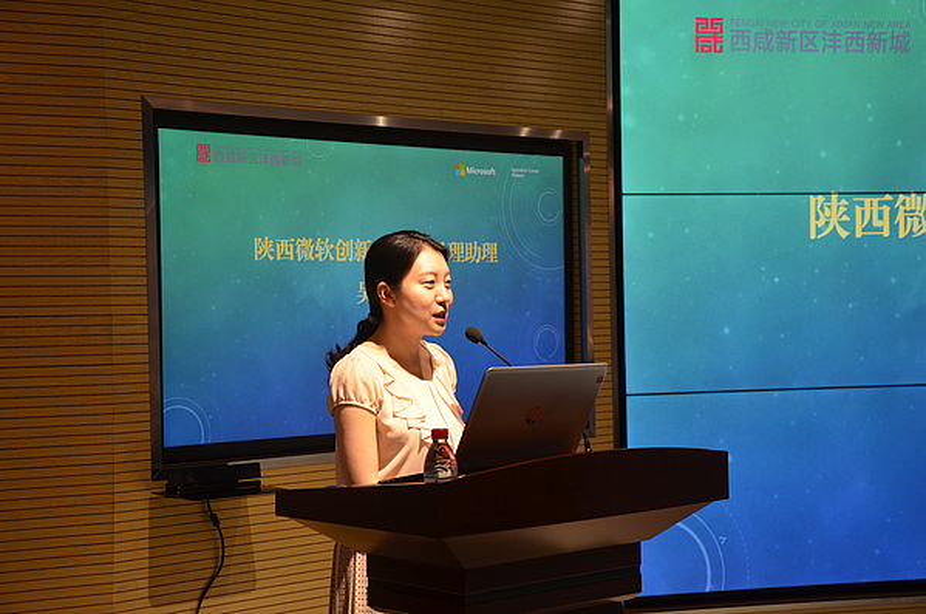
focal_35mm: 68
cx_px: 463
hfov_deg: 29.9
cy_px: 307
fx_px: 1733
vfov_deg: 20.1
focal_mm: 45
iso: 400
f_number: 4.8
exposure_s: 1/60
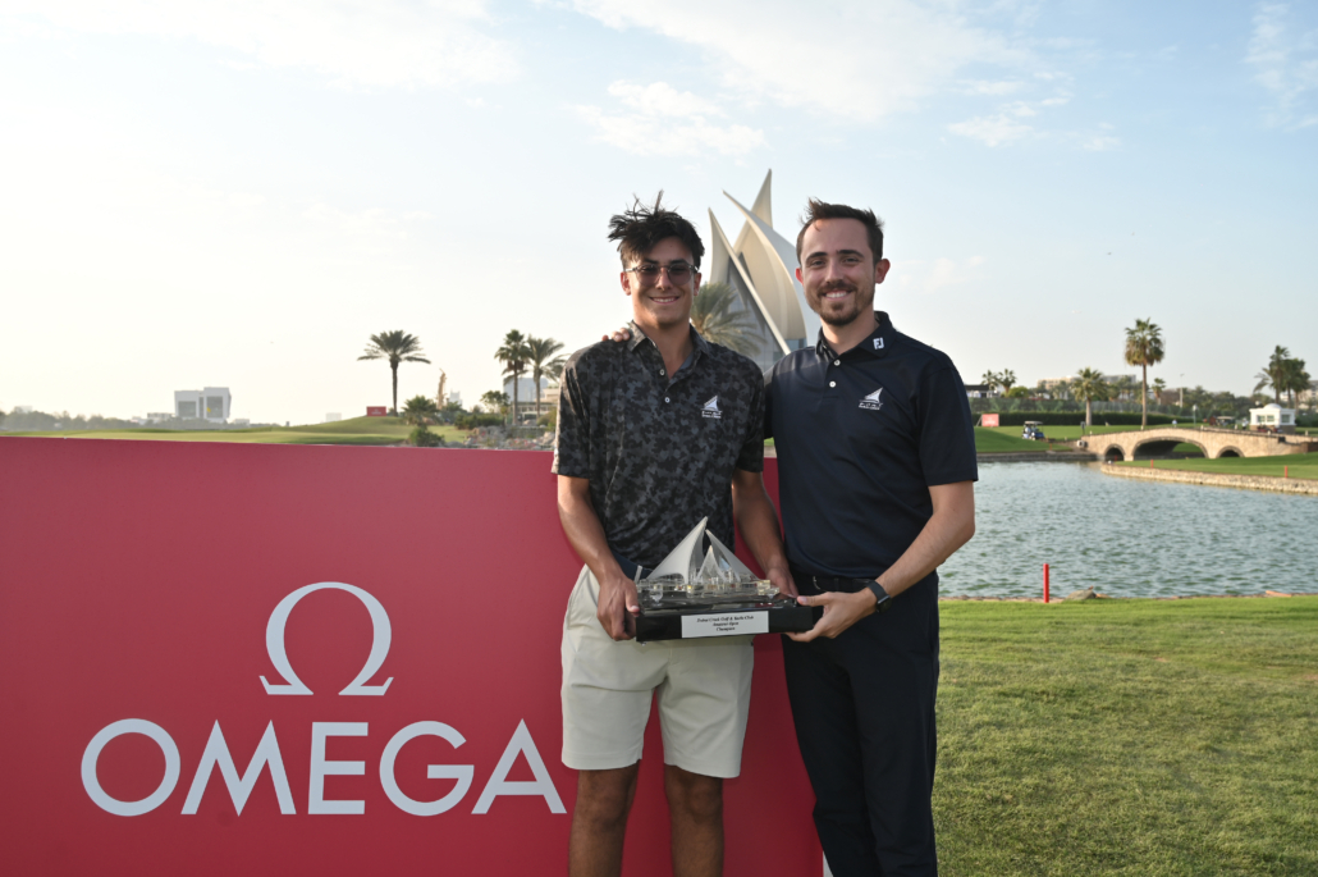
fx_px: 1116
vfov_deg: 42.9
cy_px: 438
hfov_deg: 61.1
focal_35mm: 30
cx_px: 659
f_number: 6.3
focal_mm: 30.5
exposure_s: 1/200
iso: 125
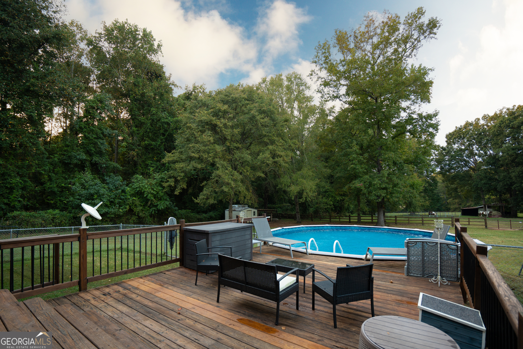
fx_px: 232
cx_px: 262
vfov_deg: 73.7
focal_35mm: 16
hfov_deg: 96.7
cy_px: 174
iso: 200
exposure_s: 1/60
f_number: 4
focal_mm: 16
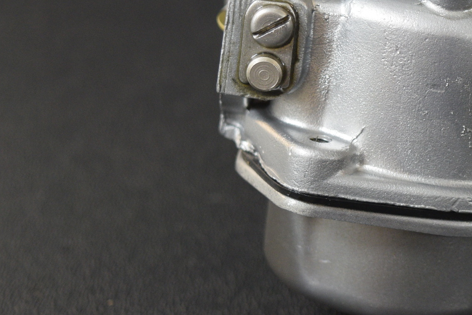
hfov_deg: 13.9
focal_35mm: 146
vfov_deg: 9.4
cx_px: 463
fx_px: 1914
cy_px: 37
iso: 560
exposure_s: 1/125
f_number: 5.6
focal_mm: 46
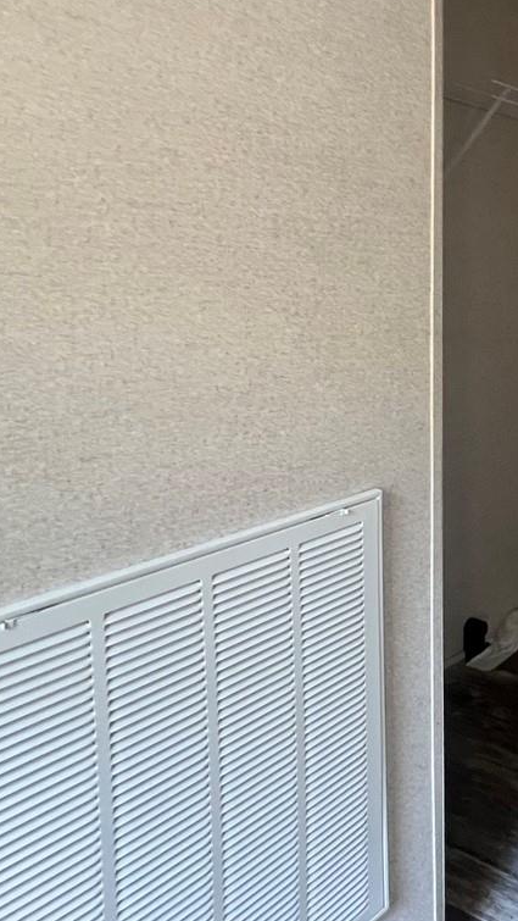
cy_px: 324
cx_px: 657
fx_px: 732
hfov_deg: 31.2
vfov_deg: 63.0
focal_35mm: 30
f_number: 1.8
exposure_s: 1/60
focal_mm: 1.57
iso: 320
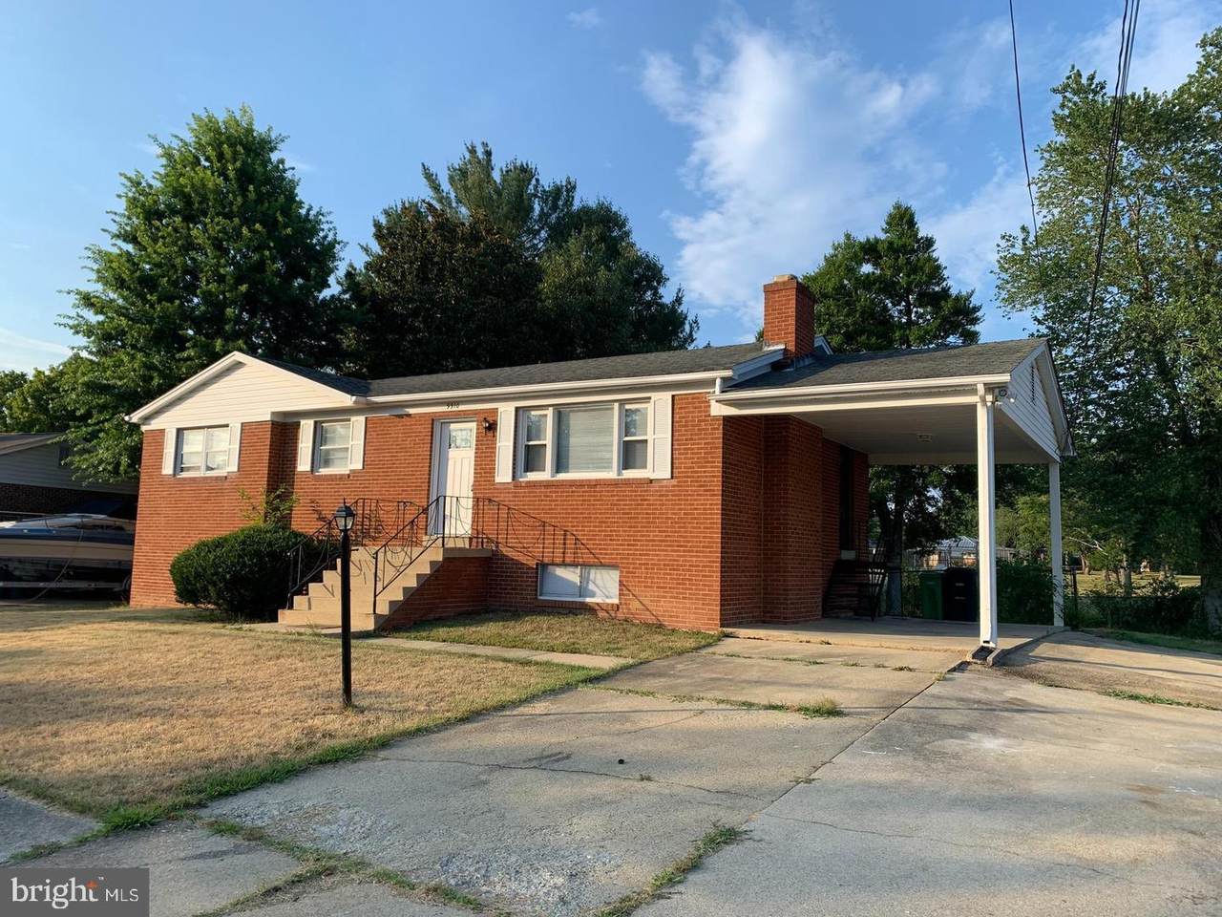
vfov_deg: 53.1
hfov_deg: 67.3
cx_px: 611
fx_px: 918
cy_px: 458
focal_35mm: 26
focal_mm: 4.25
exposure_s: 1/1032
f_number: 1.8
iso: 25
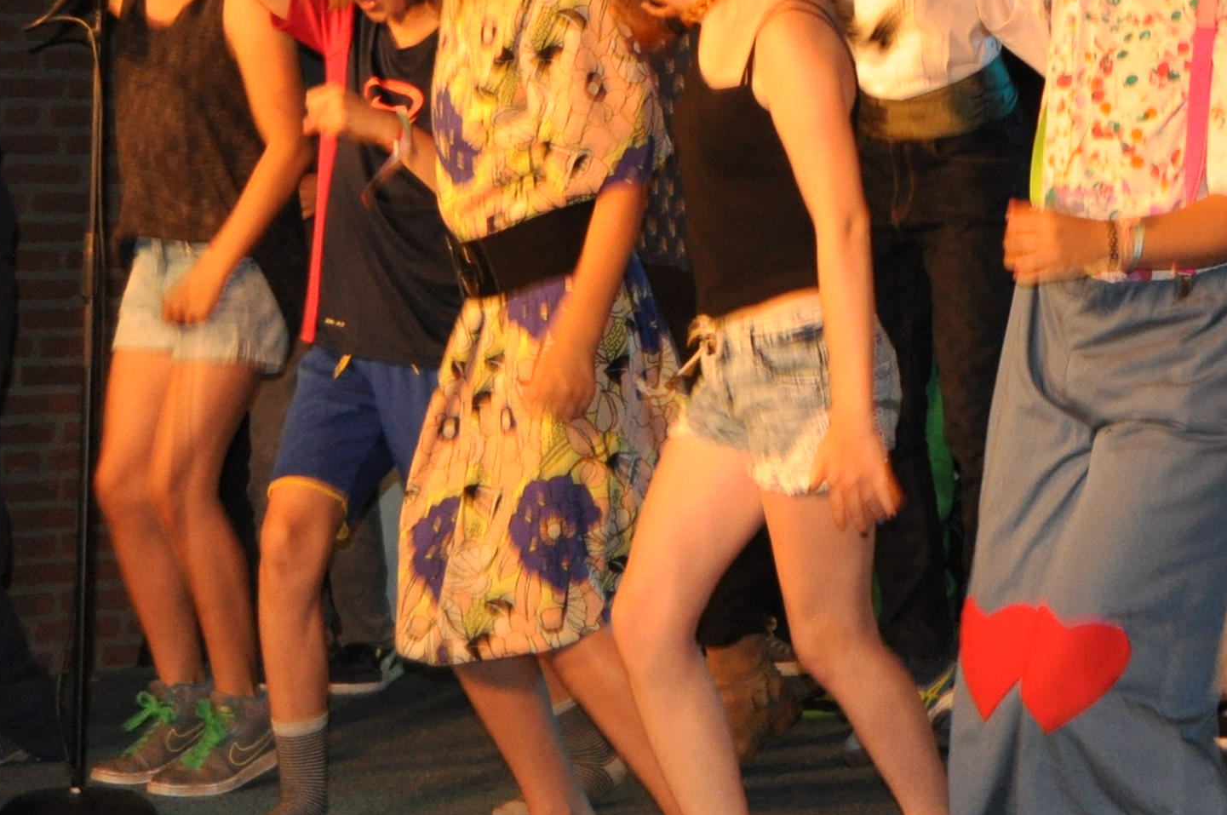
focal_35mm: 125
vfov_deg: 10.8
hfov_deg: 15.9
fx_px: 4255
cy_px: -95
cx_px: 1377
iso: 800
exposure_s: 1/60
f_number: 4.5
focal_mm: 28
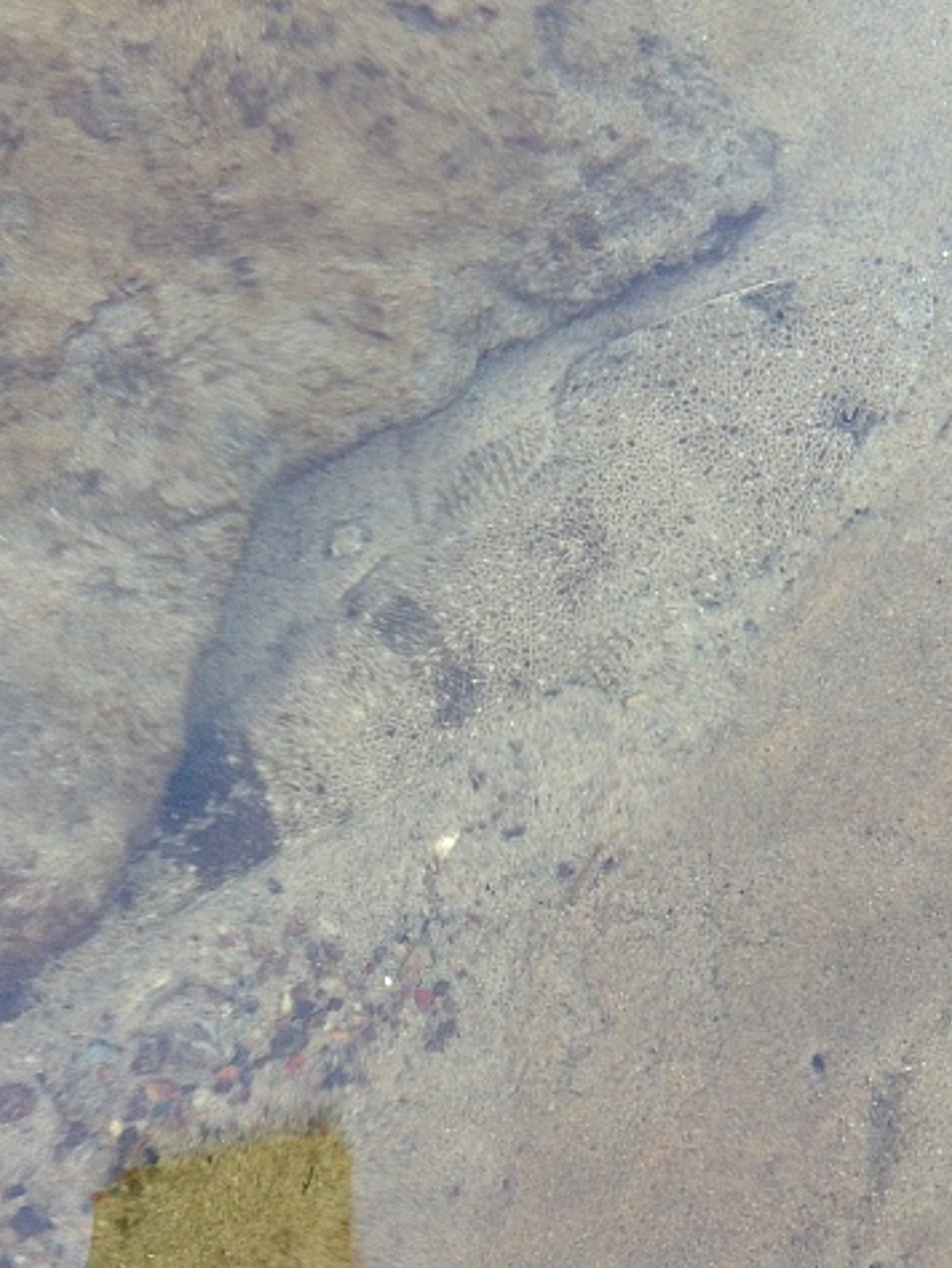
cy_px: 507
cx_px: 431
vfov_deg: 32.1
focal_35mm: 60
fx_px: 2198
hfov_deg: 24.4
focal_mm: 4.28
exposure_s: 1/60
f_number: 2.4
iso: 80
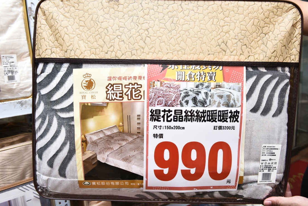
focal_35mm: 32
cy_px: 103
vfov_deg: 41.2
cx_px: 154
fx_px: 274
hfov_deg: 58.7
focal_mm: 32
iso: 900
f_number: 8
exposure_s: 1/60
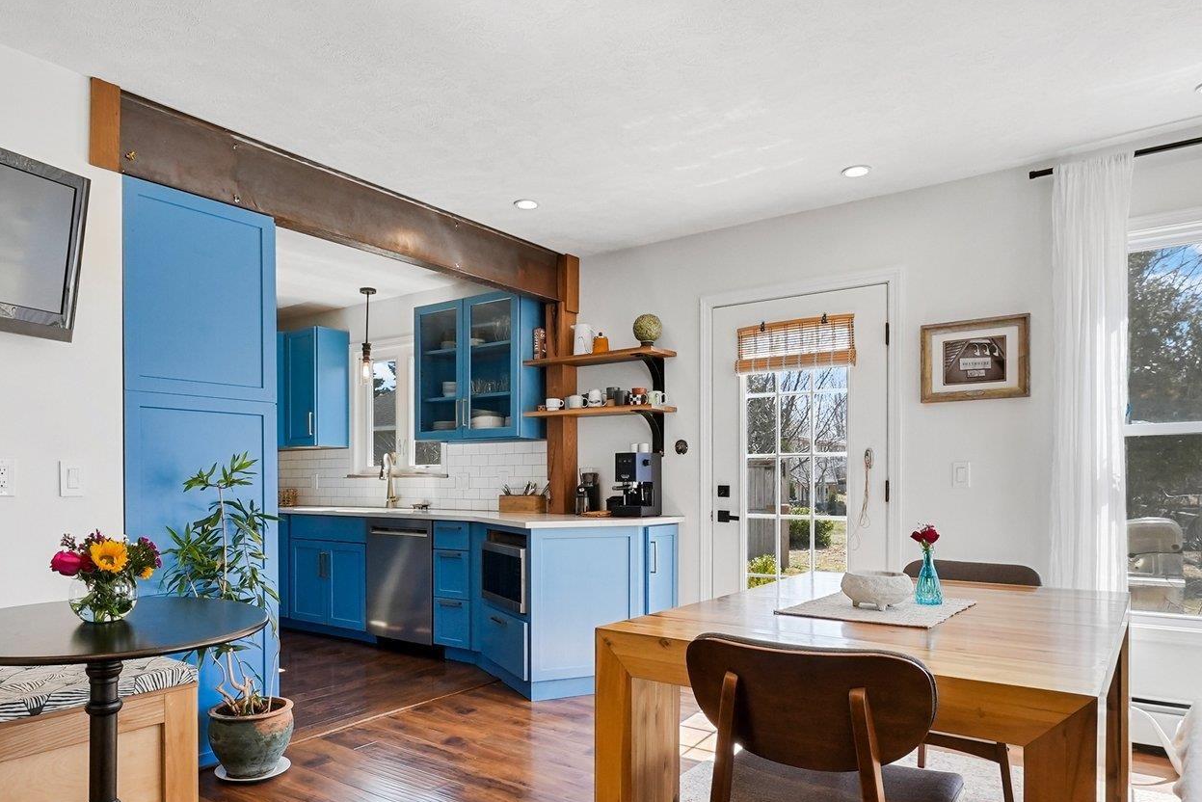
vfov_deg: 54.6
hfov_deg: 75.9
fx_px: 768
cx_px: 539
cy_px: 491
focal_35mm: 23
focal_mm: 14
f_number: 10
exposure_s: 1/160
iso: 2000
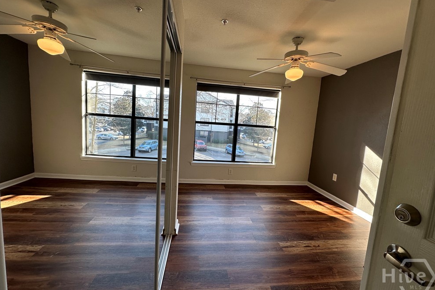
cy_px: 143
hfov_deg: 100.4
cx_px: 218
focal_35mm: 15
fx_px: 181
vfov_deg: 77.3
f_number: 2.2
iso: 64
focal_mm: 2.22
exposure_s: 1/120
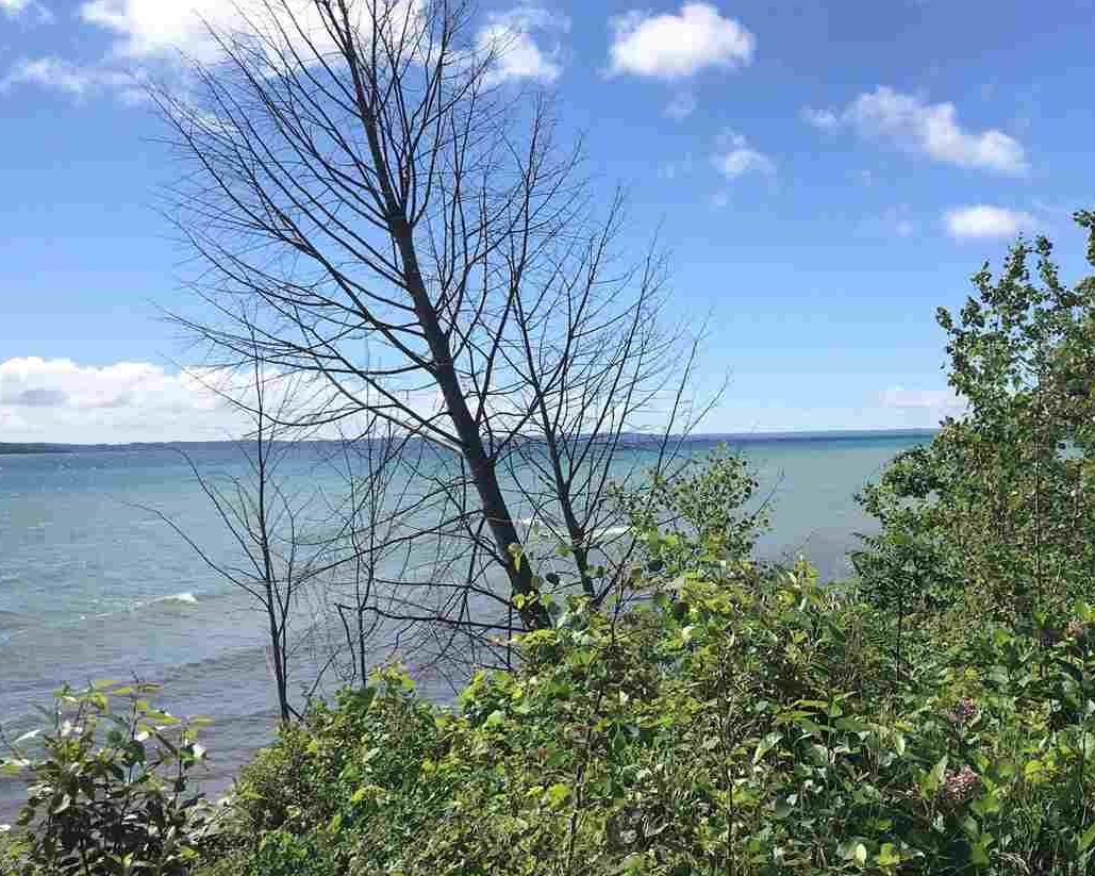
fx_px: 1102
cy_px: 509
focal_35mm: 34
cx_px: 641
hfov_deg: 52.6
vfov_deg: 43.2
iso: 20
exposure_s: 1/3690
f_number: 1.8
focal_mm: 3.99
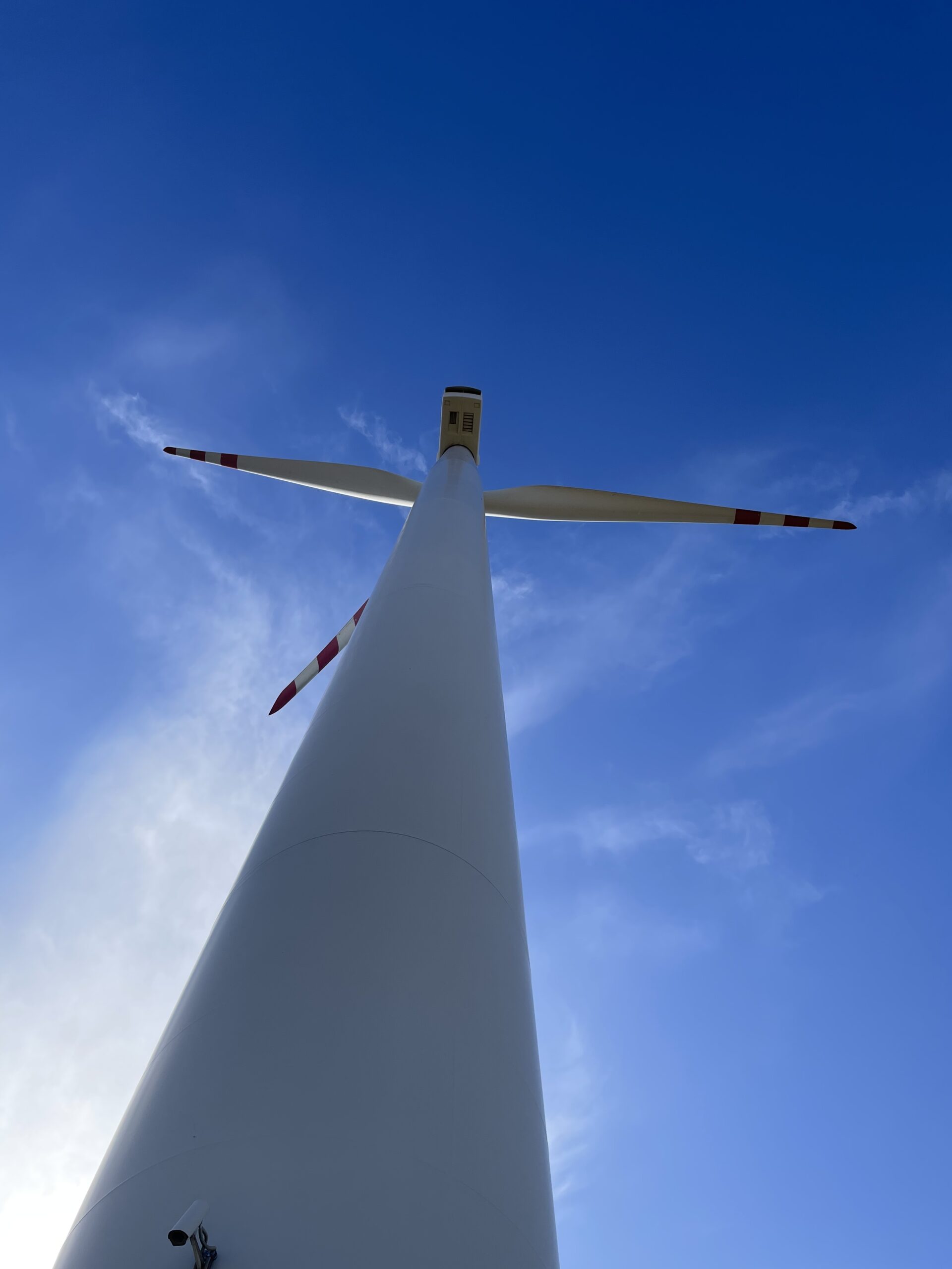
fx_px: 953
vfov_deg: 67.3
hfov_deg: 53.1
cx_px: 476
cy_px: 634
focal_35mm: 26
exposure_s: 1/3610
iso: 32
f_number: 1.6
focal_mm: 4.2
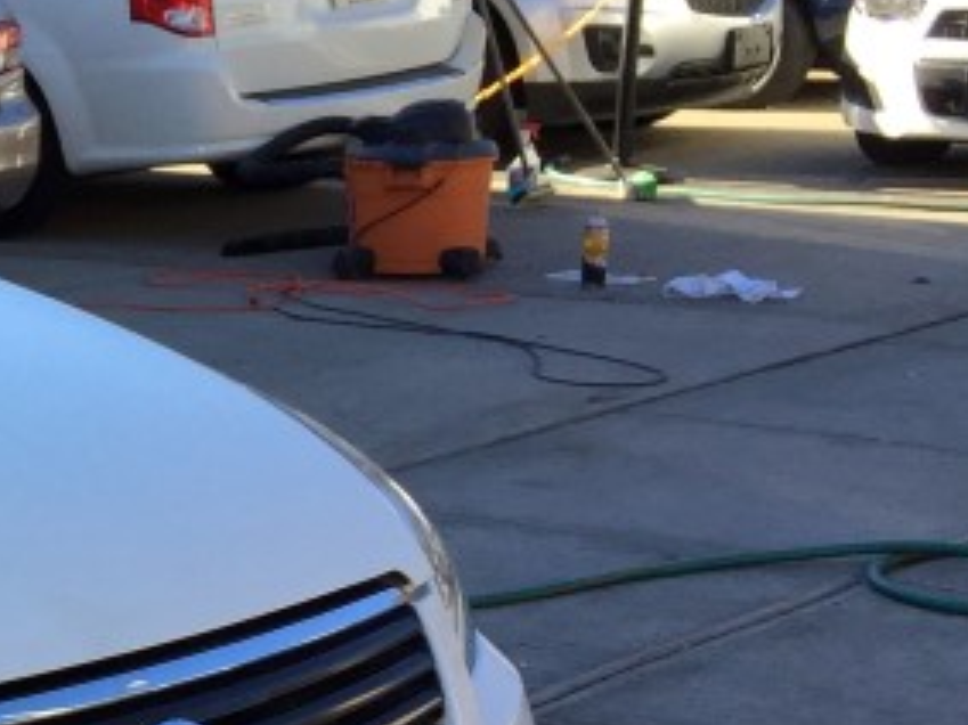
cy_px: 633
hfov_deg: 16.1
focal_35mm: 105
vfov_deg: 14.0
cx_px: -739
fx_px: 2935
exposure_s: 1/439
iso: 32
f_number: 2.2
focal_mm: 4.15
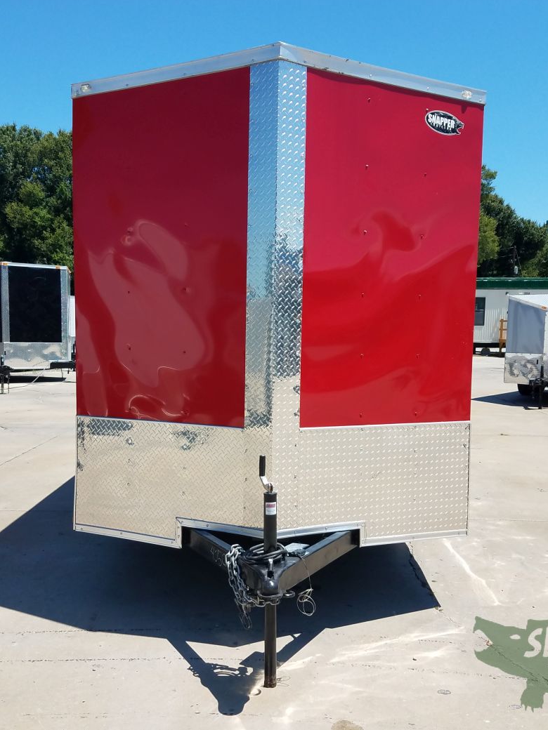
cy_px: 362
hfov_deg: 40.7
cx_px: 255
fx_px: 739
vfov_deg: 52.6
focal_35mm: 35
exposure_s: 1/1940
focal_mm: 4.2
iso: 40
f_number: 1.7
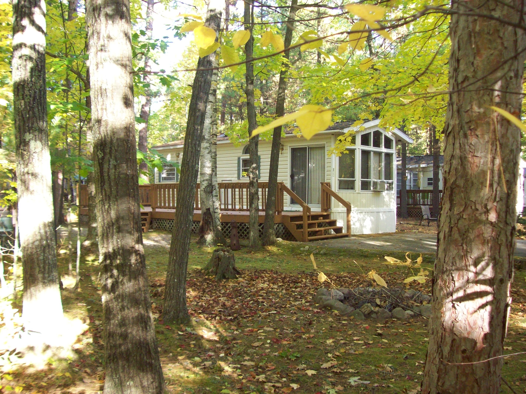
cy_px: 197
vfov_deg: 39.6
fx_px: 547
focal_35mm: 36
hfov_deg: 51.4
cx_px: 263
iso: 200
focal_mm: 6
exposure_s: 1/64
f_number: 2.7
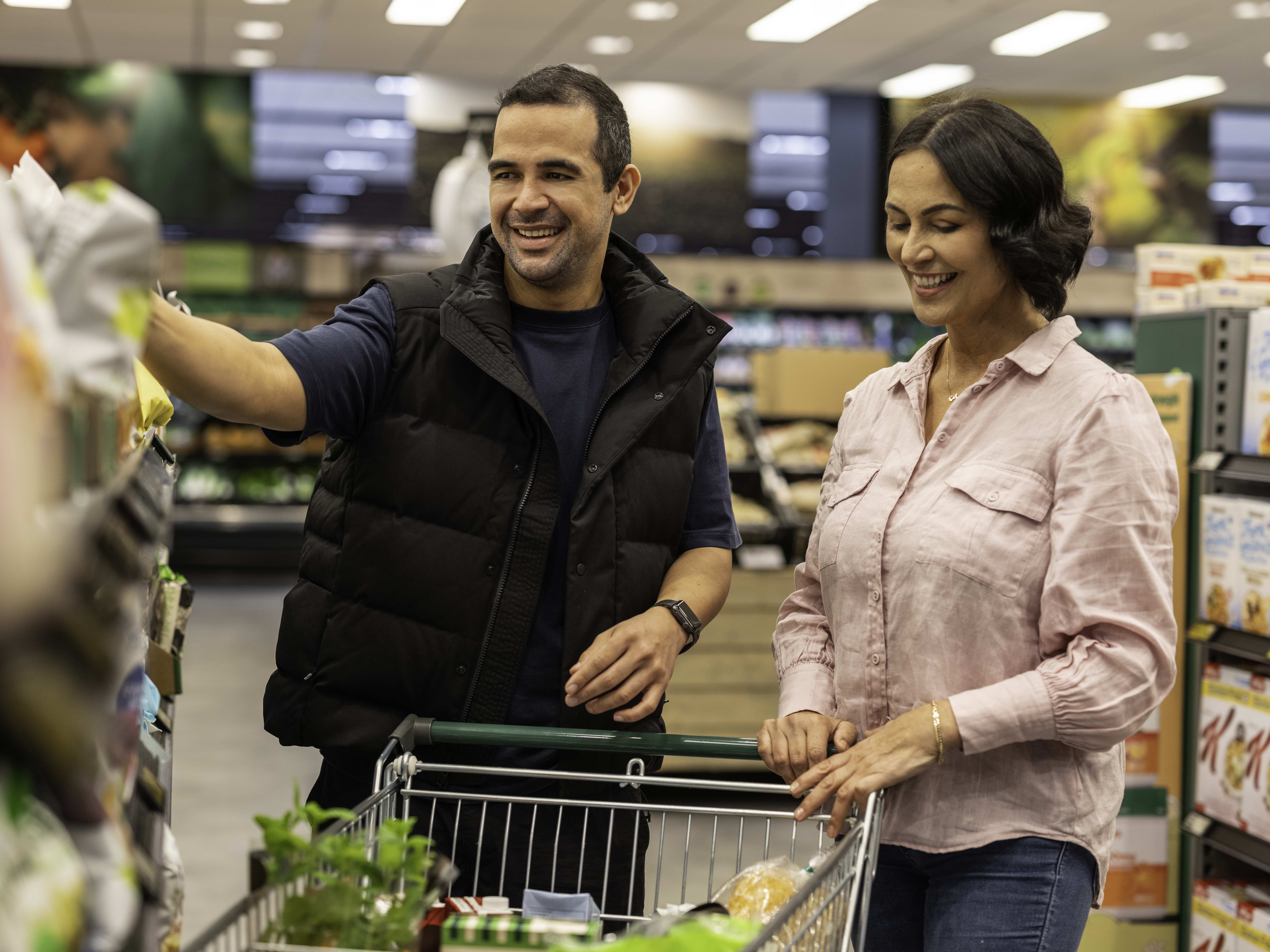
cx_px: 635
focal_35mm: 63
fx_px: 2311
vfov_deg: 23.3
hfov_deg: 30.7
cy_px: 476
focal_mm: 80
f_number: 2.8
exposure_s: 1/200
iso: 800
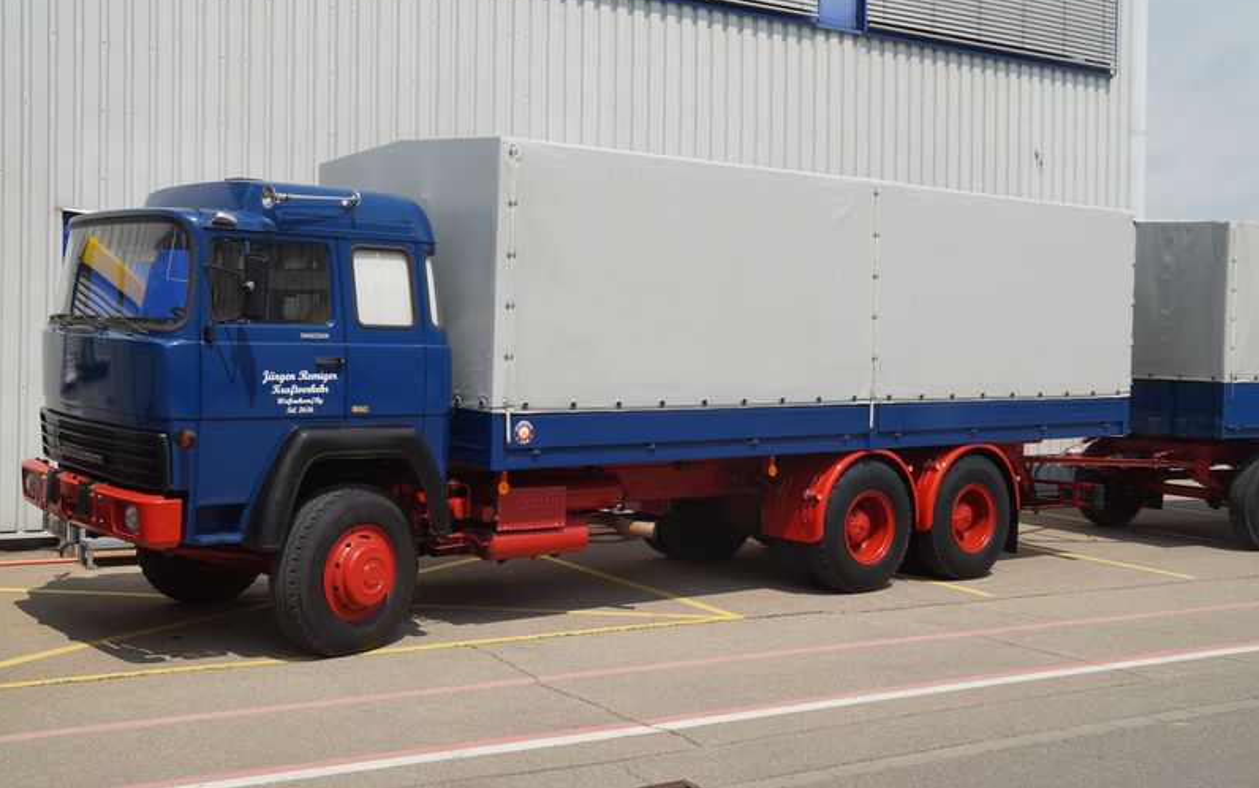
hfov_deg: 46.2
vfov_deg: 29.9
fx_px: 1476
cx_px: 630
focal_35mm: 43
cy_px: 374
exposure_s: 1/640
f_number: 5.6
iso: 100
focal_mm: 28
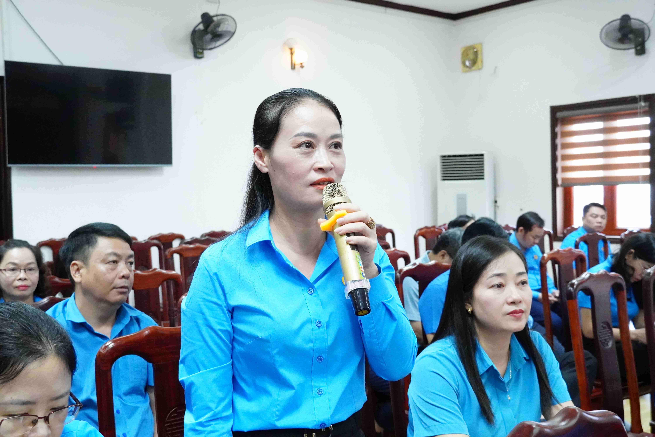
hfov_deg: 45.0
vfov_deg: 30.8
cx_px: 328
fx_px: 791
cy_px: 218
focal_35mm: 44
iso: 8000
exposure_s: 1/80
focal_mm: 29
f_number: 5.6
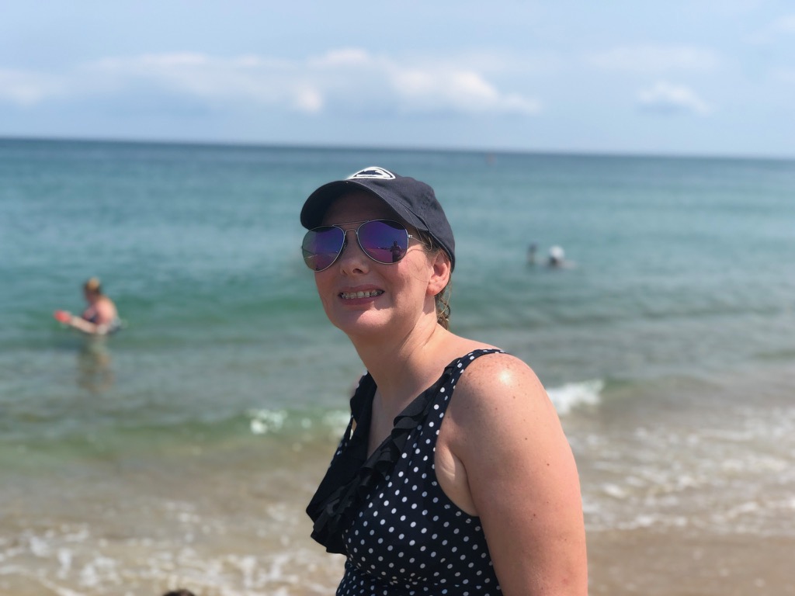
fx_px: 1194
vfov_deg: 28.0
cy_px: 298
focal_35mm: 52
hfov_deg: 36.8
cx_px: 398
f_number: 2.4
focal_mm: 6
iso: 16
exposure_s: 1/1372
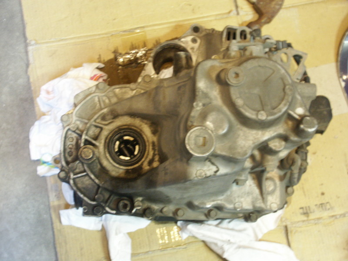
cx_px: 174
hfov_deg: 30.3
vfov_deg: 22.9
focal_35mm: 64
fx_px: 643
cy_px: 130
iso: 200
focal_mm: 15.82
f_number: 3.5
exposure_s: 1/1.5
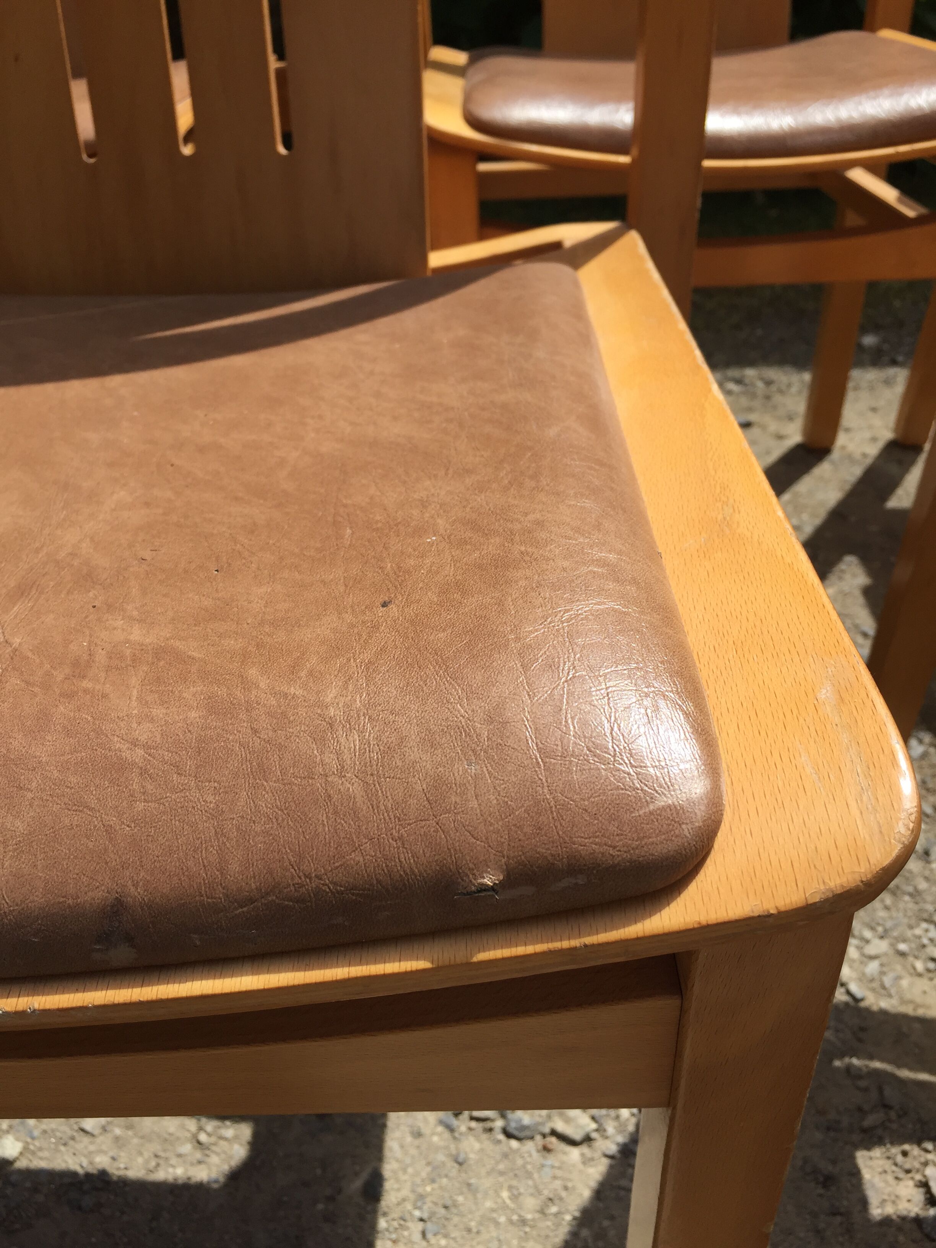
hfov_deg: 48.2
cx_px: 468
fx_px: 1046
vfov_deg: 61.7
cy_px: 624
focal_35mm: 29
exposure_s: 1/2198
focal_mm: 4.15
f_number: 2.2
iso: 32
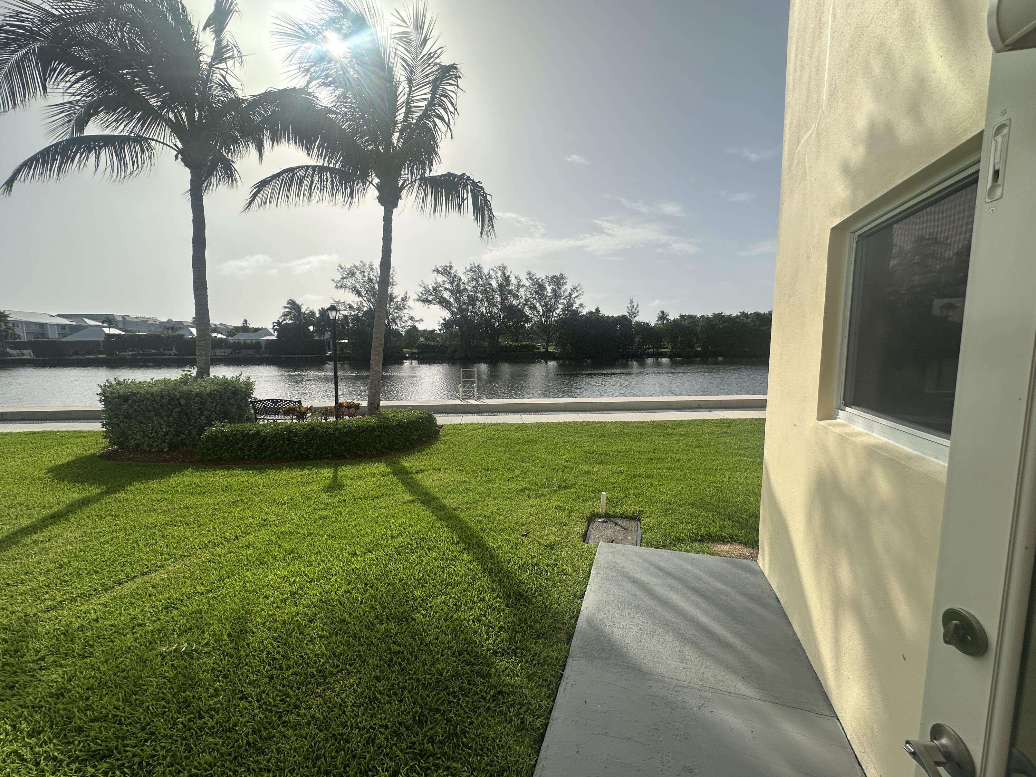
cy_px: 388
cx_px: 518
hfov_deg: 102.1
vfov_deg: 85.7
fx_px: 419
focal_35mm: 14
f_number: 2.2
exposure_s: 1/4464
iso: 50
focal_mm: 2.22
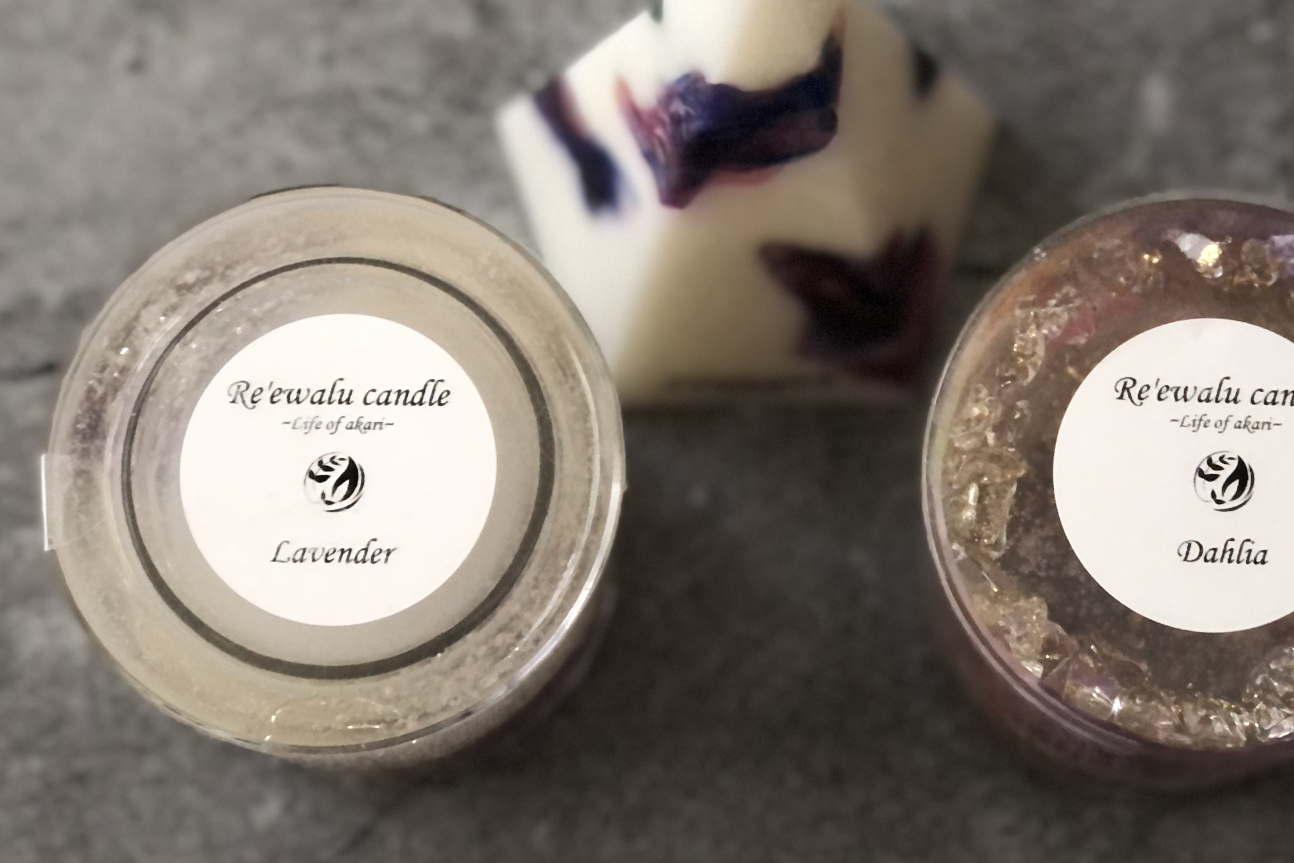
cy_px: 282
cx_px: 780
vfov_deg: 15.9
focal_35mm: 86
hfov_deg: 23.6
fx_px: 3091
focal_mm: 6.6
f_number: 2.8
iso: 320
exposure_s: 1/30
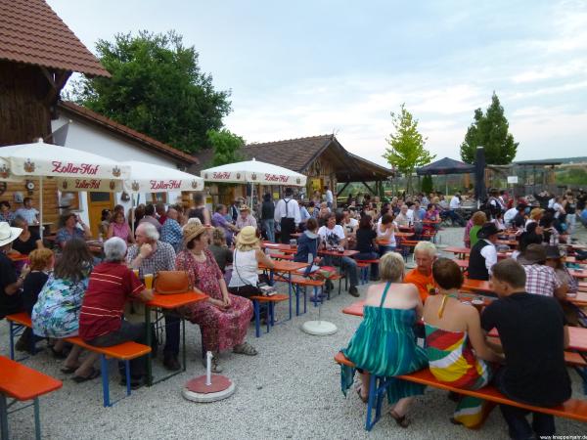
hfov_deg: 69.4
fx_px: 424
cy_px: 220
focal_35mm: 25
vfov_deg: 54.9
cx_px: 294
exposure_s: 1/13
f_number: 3.1
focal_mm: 4.5
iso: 400
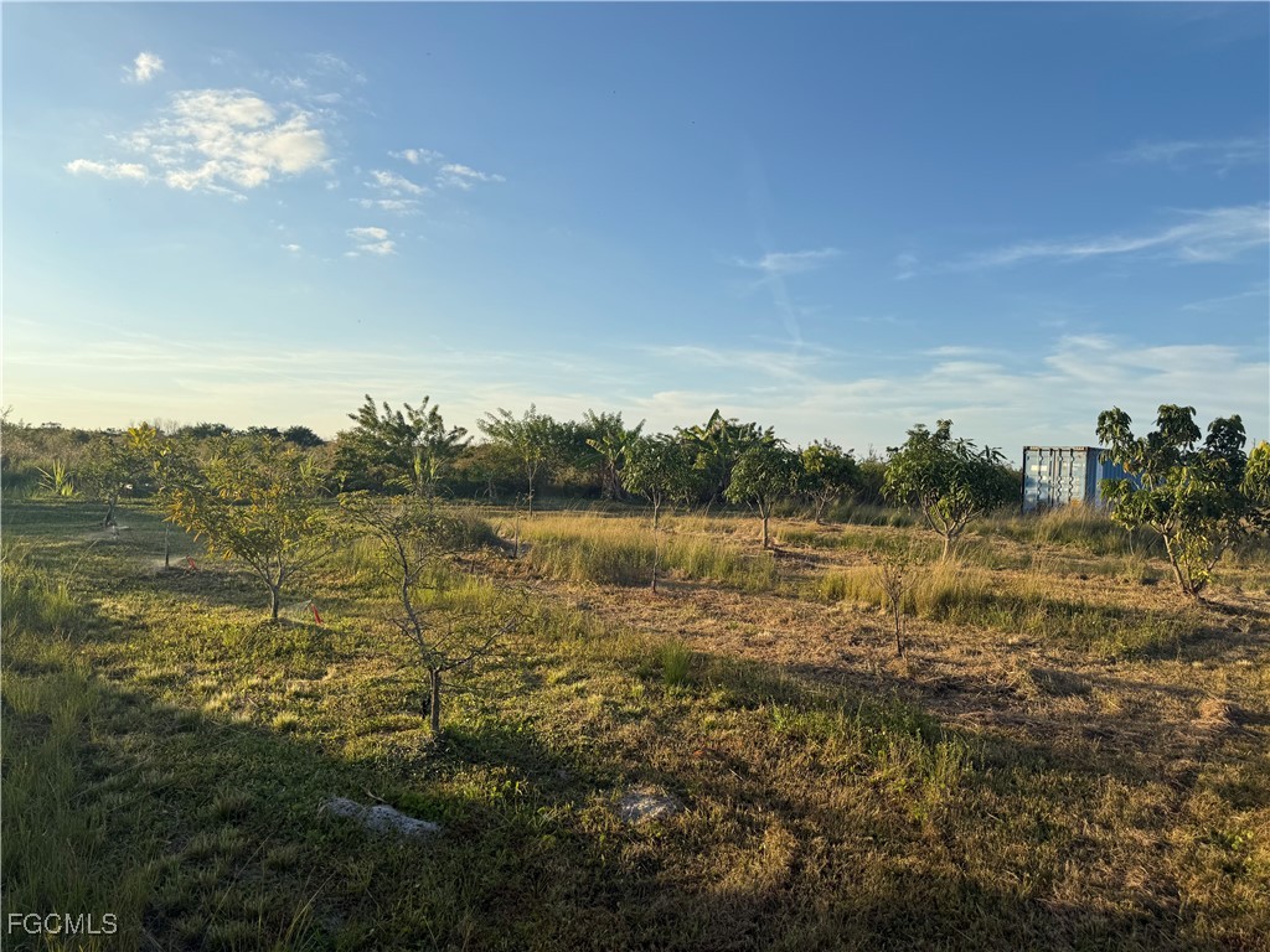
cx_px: 635
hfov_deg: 71.6
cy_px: 476
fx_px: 881
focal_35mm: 24
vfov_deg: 56.8
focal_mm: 6.76
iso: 80
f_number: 1.78
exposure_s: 1/3584
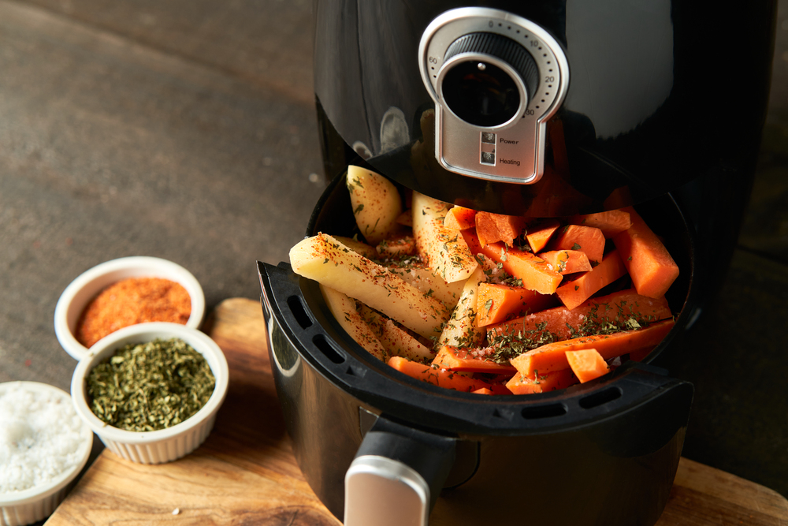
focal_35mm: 85
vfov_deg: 16.1
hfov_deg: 23.9
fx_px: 1861
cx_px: 394
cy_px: 263
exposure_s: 1/60
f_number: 5
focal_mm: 85
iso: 200
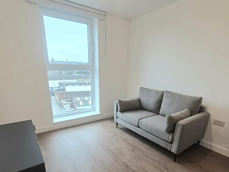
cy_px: 113
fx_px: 119
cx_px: 112
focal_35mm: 18
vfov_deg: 69.7
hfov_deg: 87.8
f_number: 2.2
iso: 80
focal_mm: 2.2
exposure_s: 1/50
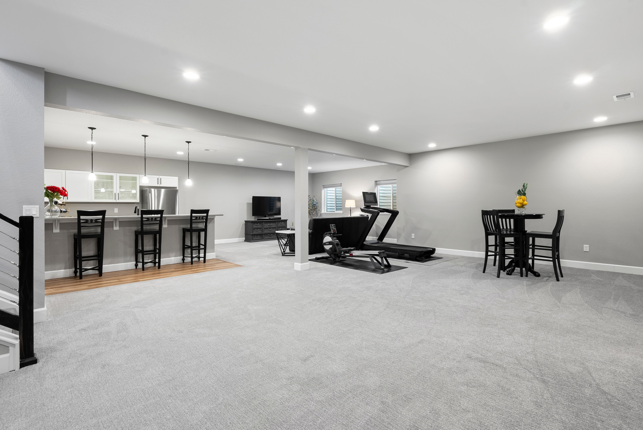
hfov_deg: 93.2
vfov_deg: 70.5
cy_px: 215
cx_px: 322
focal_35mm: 17
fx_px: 304
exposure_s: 1/2.5
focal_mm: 17
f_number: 8
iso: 640
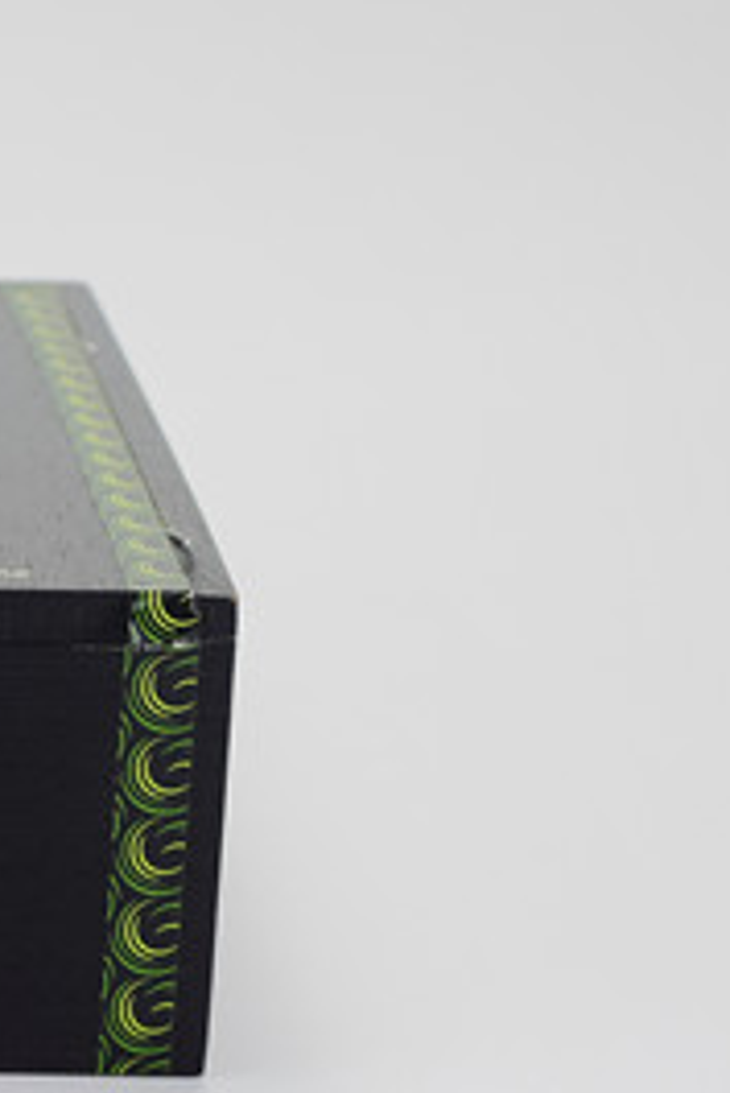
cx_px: -466
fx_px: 4508
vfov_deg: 13.8
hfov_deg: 9.0
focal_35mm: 148
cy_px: 780
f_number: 6.3
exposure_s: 1/125
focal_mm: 35
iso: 400
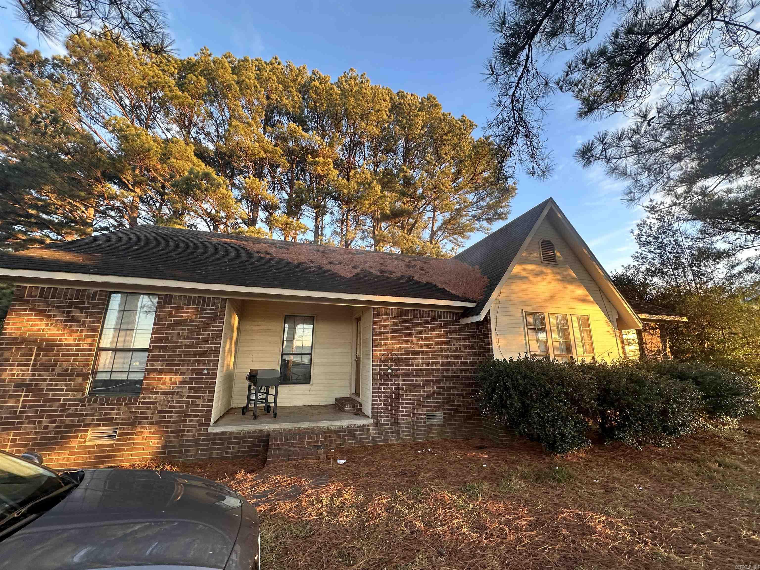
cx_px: 380
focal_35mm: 14
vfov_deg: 85.7
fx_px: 307
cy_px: 285
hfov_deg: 102.1
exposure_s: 1/99
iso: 80
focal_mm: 2.22
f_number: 2.2
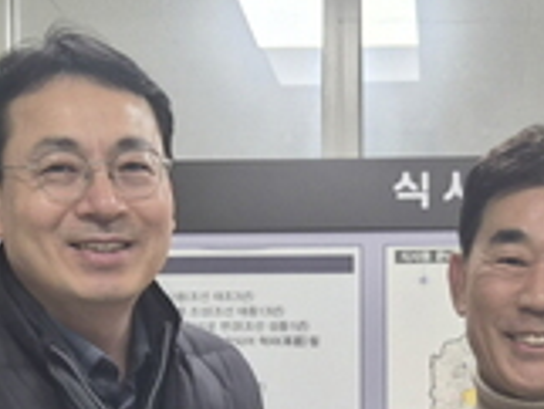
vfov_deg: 14.2
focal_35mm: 100
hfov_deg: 19.5
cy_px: 536
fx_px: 1573
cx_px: 395
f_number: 1.8
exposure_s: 1/120
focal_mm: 5.4
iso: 200
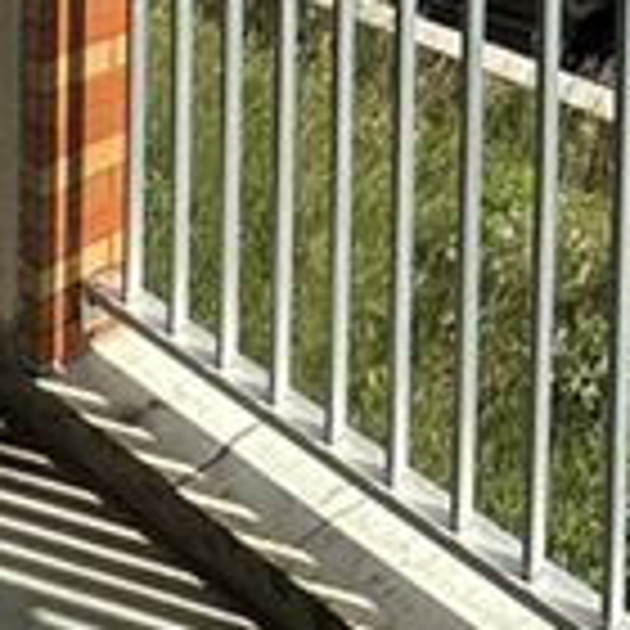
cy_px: -515
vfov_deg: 19.9
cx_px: 873
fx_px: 1277
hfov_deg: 23.6
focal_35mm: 62
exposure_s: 1/1825
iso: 50
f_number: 2.2
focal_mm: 2.22
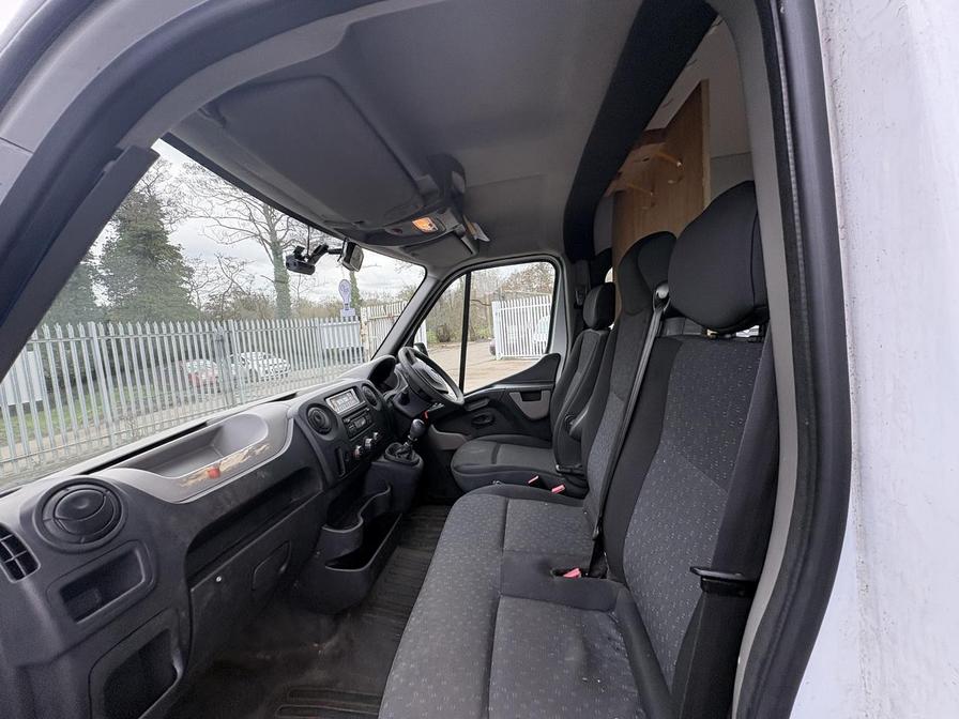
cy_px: 360
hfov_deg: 102.1
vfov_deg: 85.7
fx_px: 388
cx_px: 480
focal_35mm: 14
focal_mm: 2.22
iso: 64
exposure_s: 1/183
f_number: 2.2
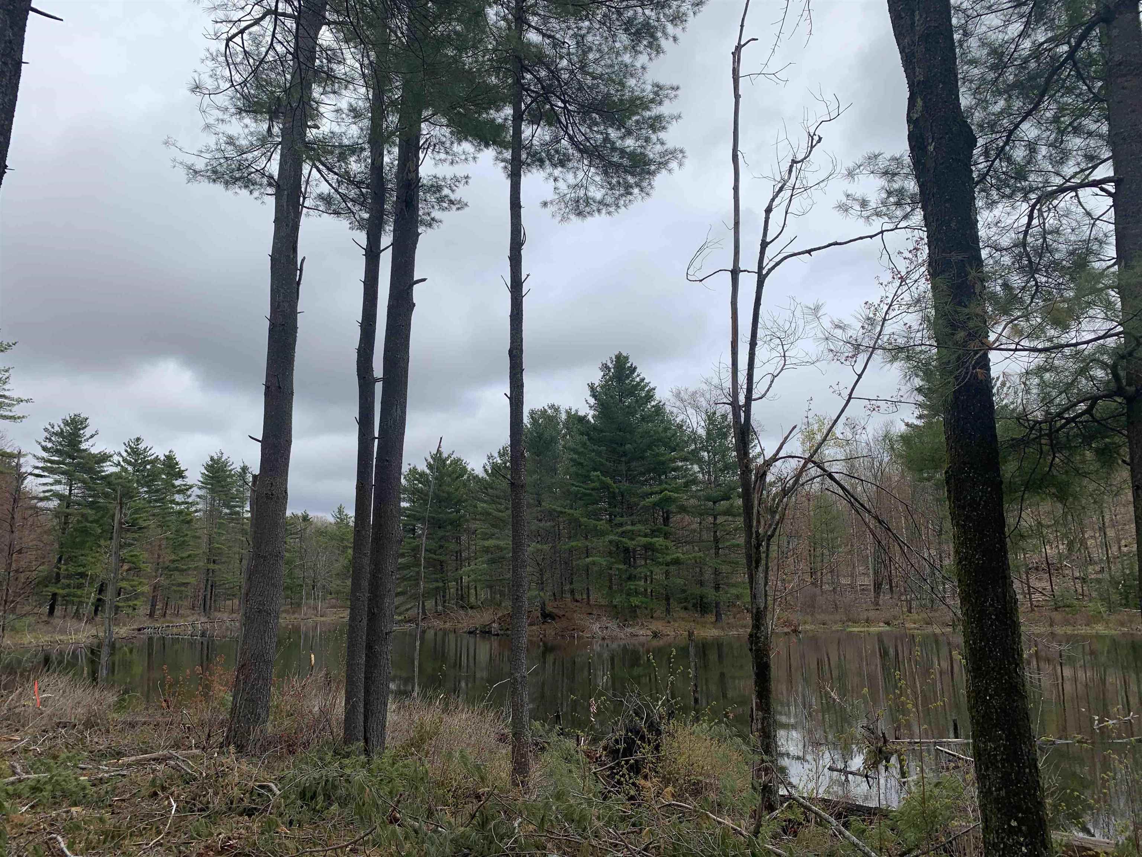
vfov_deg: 53.1
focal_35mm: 26
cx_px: 571
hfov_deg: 67.3
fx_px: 858
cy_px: 428
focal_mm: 4.25
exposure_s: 1/3401
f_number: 1.8
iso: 25
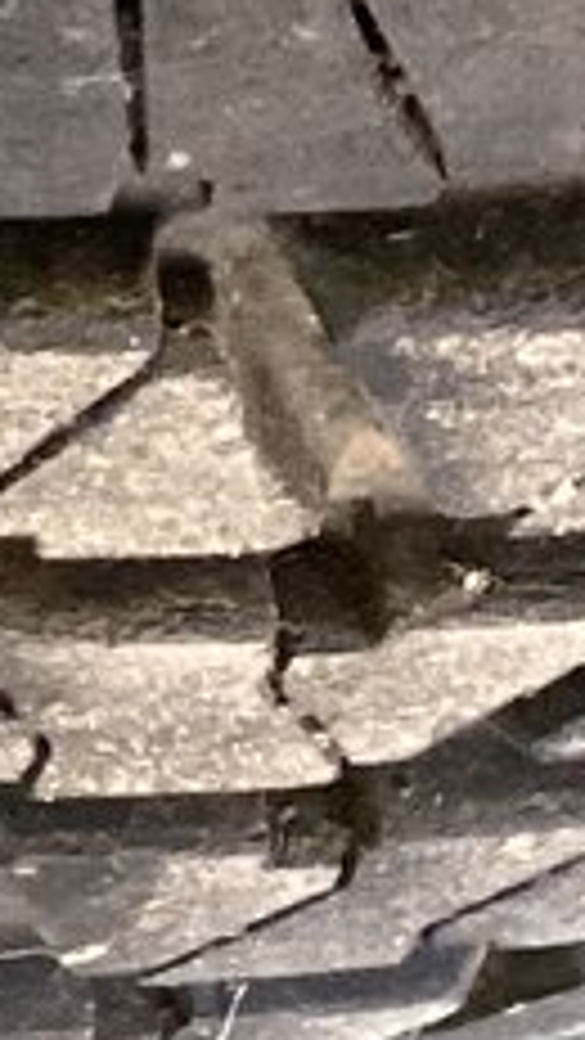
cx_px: -1091
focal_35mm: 221
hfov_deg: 5.2
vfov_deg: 9.6
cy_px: -340
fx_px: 6092
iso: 400
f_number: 2.4
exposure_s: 1/33
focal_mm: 3.3
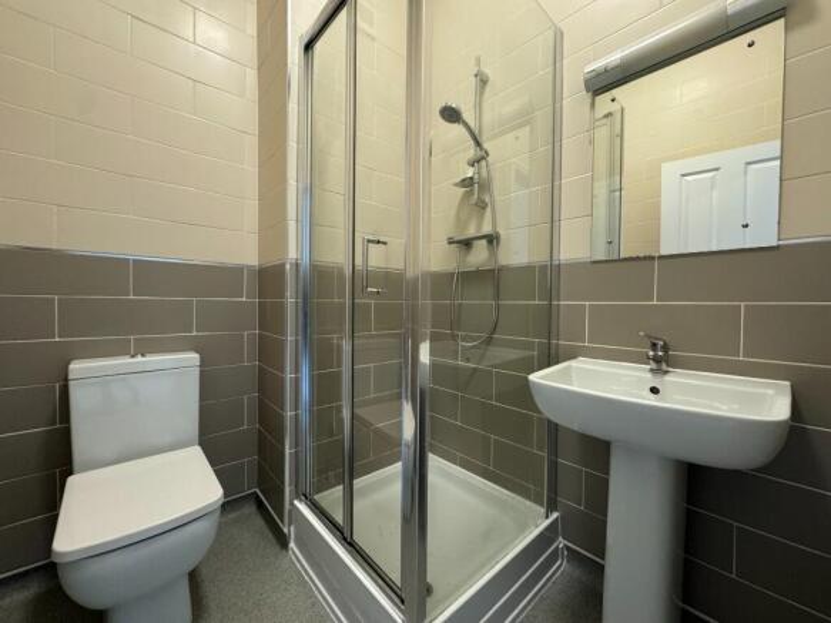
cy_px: 312
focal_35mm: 14
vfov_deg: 85.7
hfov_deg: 102.1
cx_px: 416
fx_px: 336
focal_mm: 2.22
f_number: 2.2
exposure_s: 1/50
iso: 500
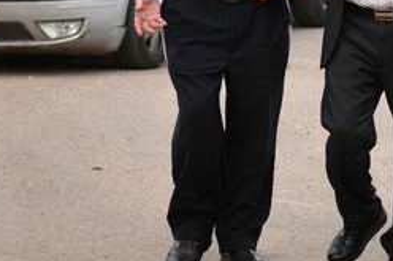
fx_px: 3545
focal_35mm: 325
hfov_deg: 6.3
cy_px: -114
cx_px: 358
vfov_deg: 4.2
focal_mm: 70
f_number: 22
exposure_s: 1/125
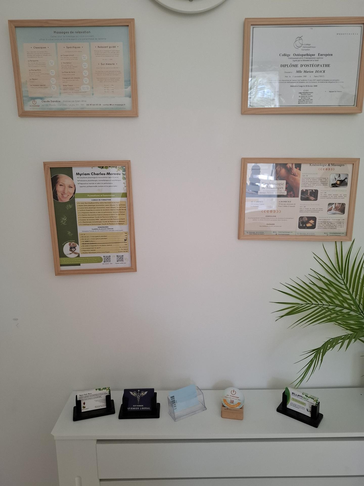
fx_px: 322
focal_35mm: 23
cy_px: 243
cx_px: 182
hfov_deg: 58.9
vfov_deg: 73.9
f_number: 1.8
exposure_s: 1/100
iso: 160
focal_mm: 5.54
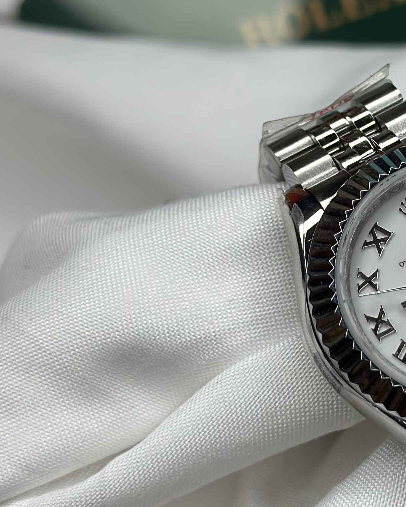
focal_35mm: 124
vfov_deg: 15.5
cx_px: 472
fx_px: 1862
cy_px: 245
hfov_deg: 12.2
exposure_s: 1/734
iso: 80
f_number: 1.78
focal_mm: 6.86
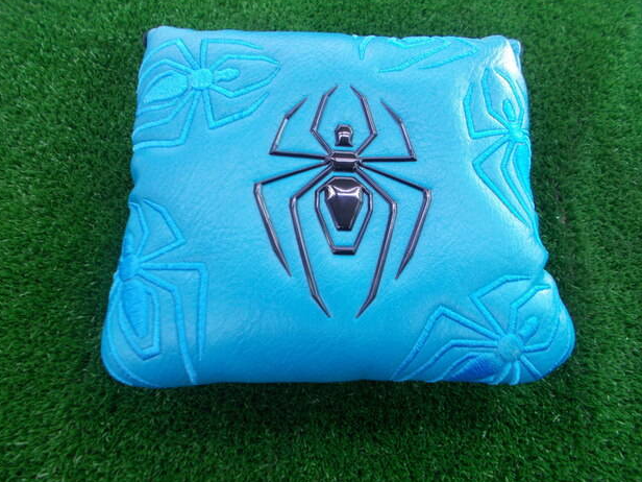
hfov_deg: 65.3
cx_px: 326
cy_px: 237
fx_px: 501
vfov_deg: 51.4
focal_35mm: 27
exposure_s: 1/25
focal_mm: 4.6
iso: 125
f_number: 3.2
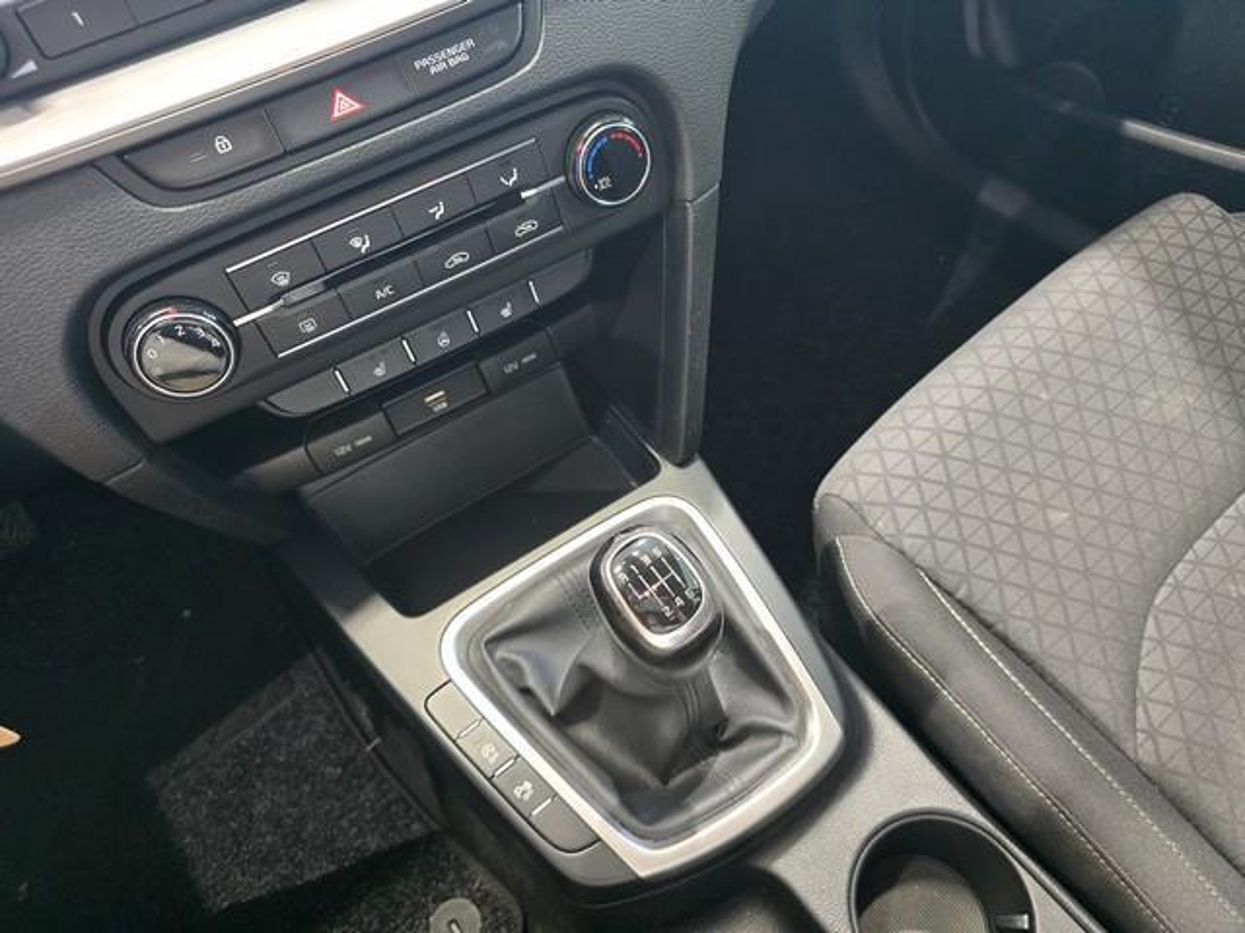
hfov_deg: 73.9
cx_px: 622
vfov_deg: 58.9
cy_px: 466
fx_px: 827
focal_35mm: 23
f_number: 1.7
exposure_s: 1/100
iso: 1000
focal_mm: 6.3
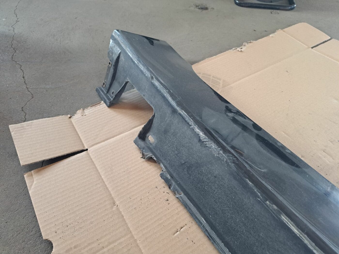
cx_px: 170
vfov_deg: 56.8
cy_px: 127
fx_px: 235
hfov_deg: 71.6
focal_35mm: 24
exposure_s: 1/50
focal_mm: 5.23
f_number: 1.8
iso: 250
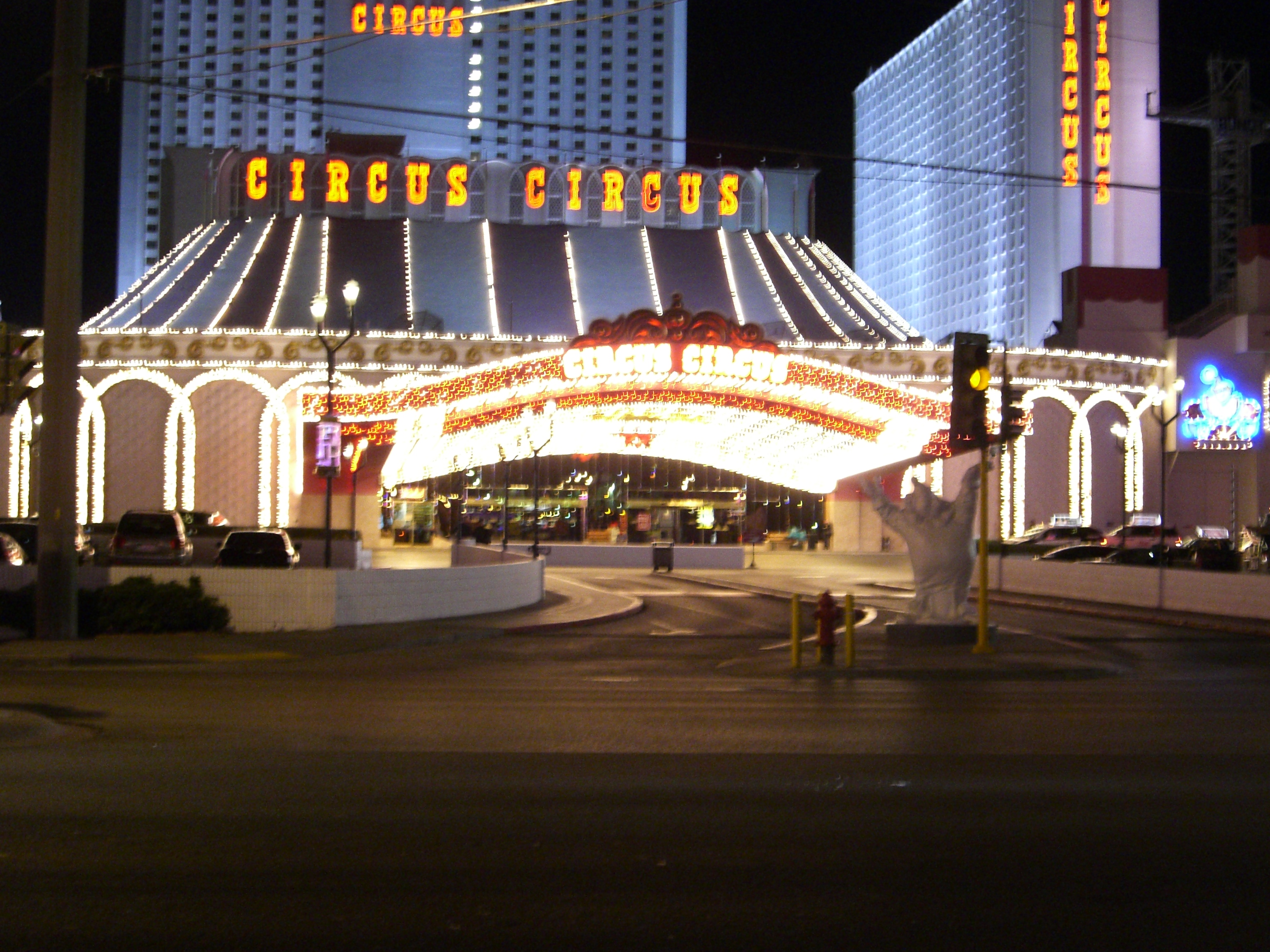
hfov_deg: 33.8
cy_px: 476
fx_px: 2091
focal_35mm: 57
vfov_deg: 25.7
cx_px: 635
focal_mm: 11.8
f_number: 3.6
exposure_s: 1/13
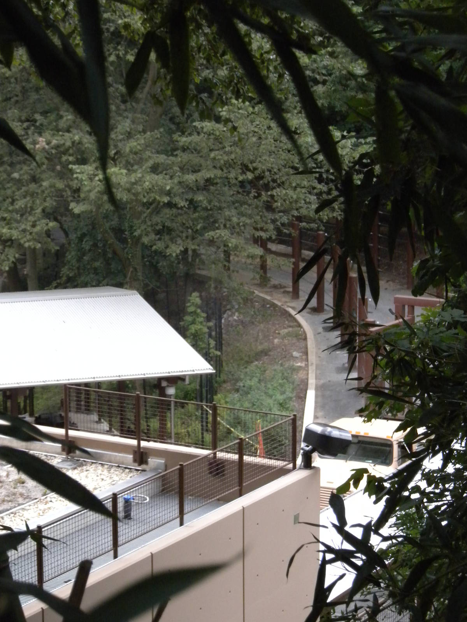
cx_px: 234
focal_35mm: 100
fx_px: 1799
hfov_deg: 14.8
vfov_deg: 19.6
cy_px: 311
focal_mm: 17.7
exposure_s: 1/365
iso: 400
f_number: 5.1
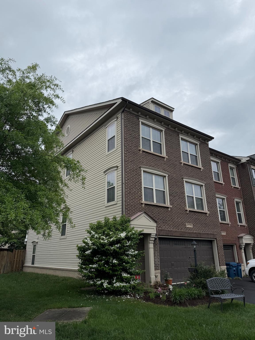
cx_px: 128
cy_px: 170
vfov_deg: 71.6
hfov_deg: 56.8
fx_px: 236
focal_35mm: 24
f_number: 1.78
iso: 80
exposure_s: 1/3759
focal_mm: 6.76
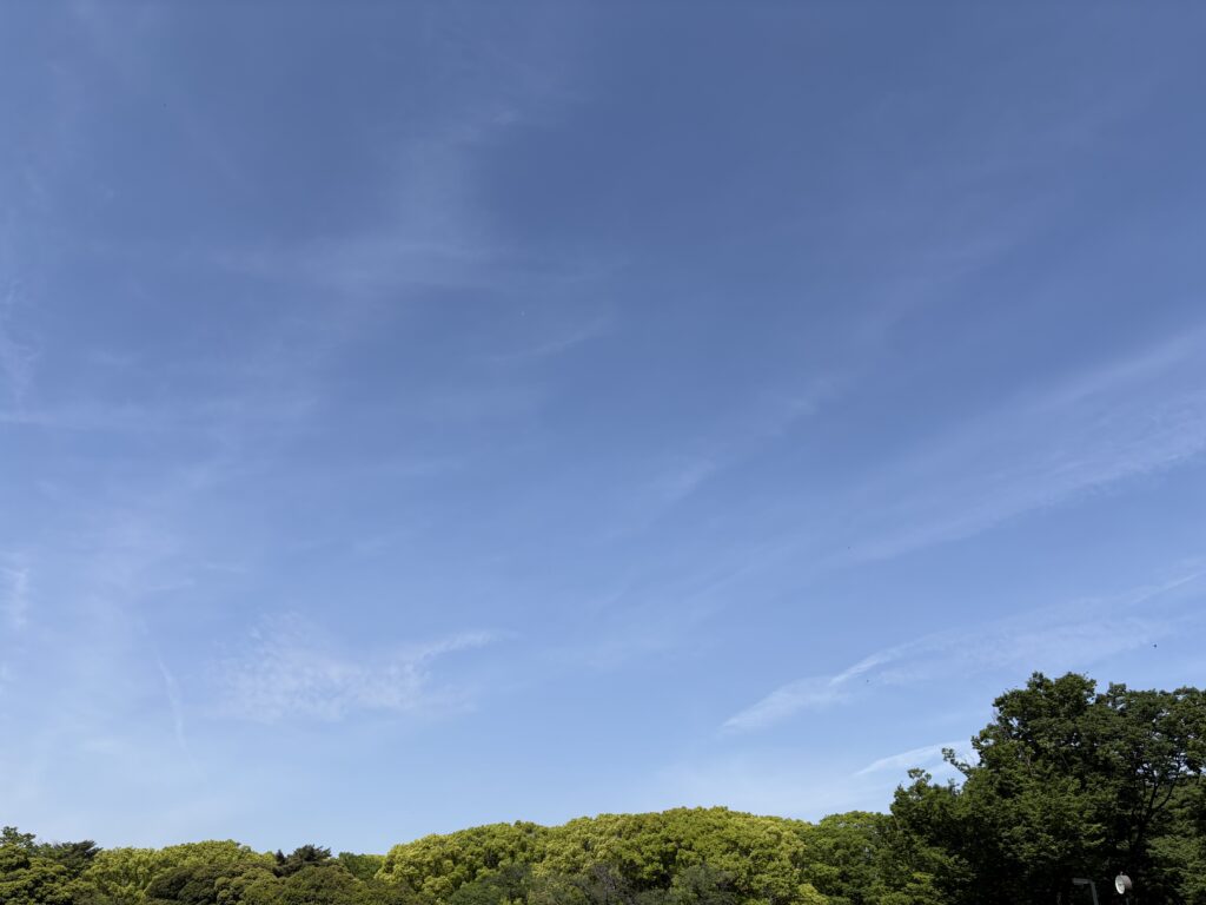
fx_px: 906
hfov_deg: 67.3
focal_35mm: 26
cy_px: 452
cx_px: 603
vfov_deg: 53.1
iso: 50
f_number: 1.6
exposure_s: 1/4065
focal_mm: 5.96
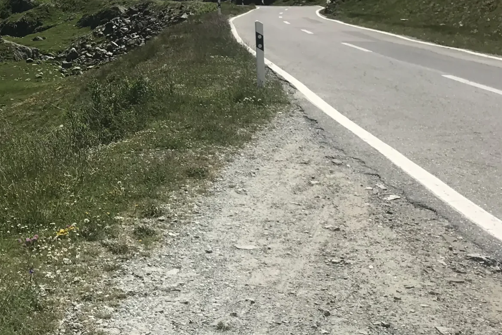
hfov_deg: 30.2
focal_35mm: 64
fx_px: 892
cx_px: 61
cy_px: -78
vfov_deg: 19.8
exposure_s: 1/3425
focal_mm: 3.99
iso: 20
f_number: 1.8
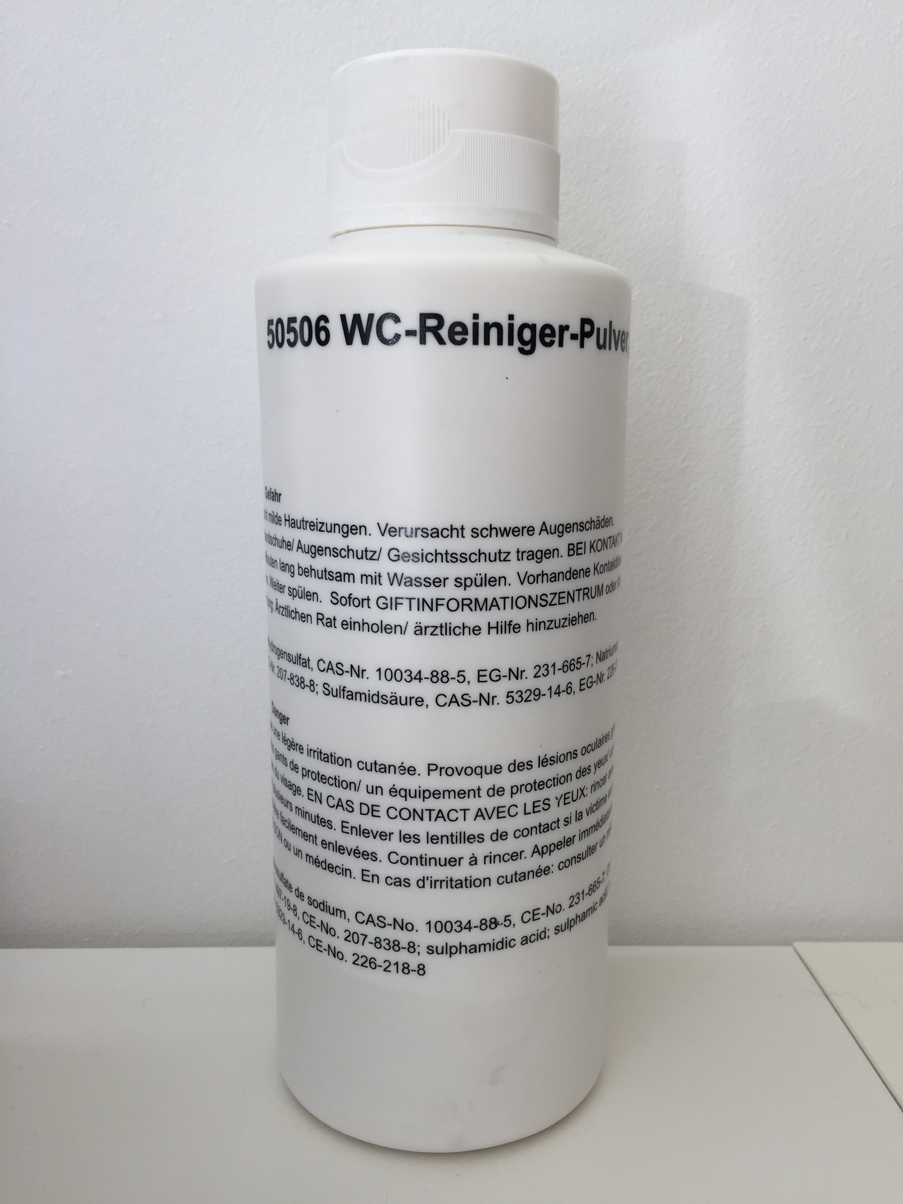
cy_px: 602
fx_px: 1009
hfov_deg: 48.2
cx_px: 452
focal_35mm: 29
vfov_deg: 61.7
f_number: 2.2
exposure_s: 1/109
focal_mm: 4.15
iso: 32
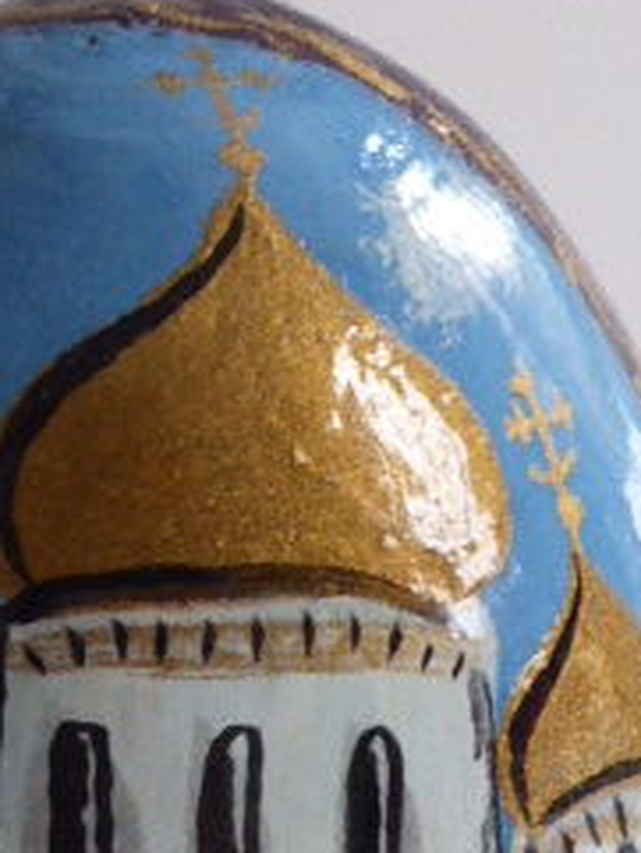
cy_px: 853
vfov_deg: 8.7
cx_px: 212
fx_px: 5575
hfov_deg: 6.6
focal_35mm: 226
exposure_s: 1/20
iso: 400
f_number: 5.1
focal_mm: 14.2
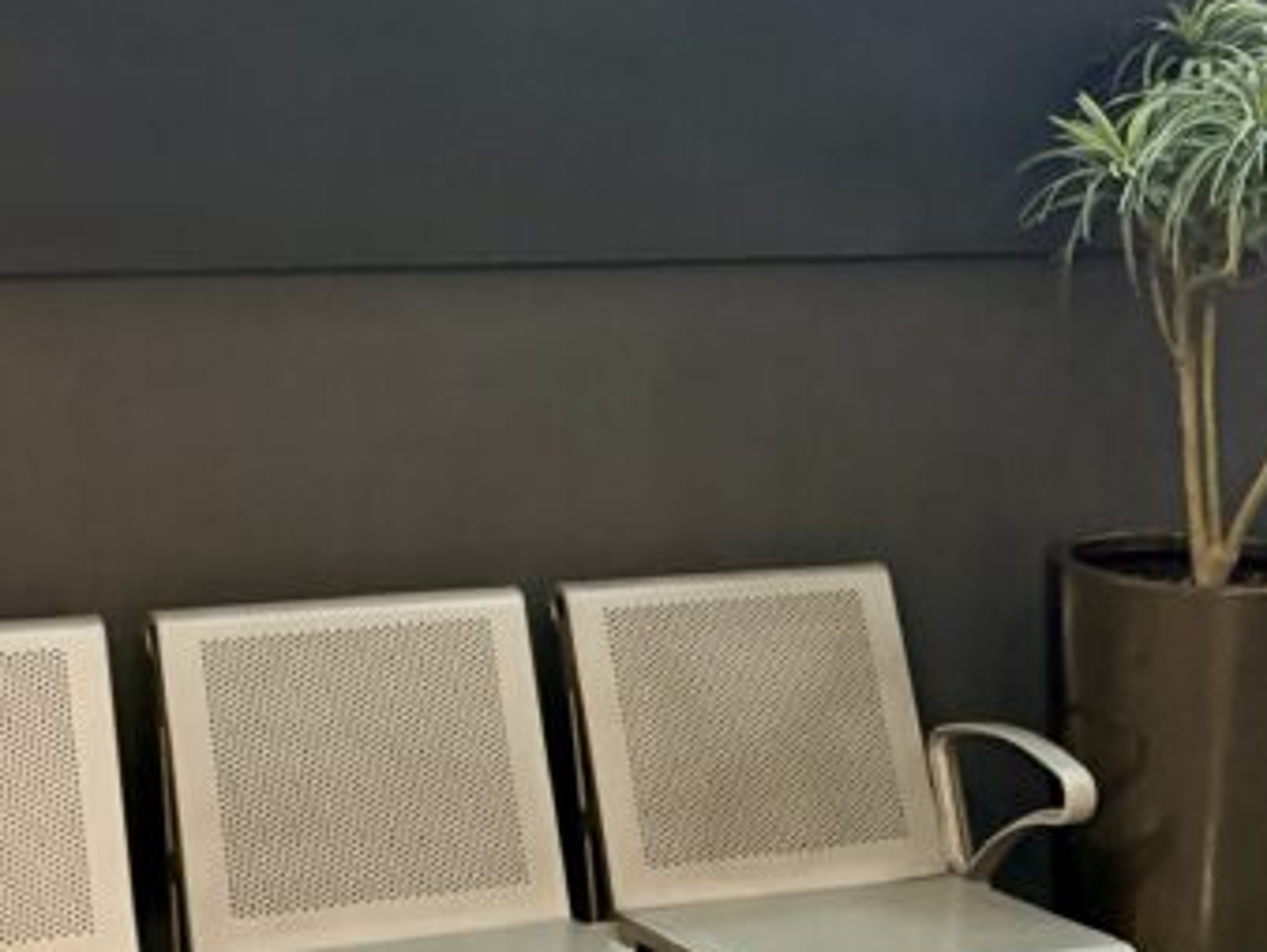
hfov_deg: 23.5
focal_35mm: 83
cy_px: 364
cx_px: 630
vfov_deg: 17.8
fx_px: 3040
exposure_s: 1/40
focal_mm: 6.76
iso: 800
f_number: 1.78
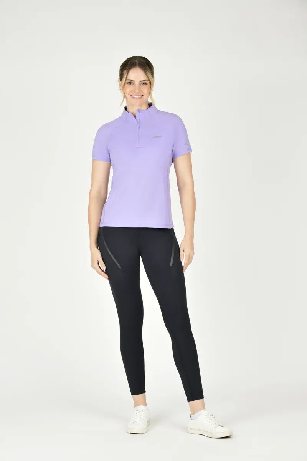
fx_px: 959
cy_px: 230
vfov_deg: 27.0
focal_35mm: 75
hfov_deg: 18.2
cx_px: 154
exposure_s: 1/160
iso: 125
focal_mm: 75
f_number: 5
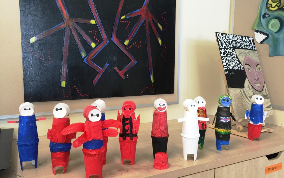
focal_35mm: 31
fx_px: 240
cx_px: 142
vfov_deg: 40.6
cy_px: 94
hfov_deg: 61.2
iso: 32
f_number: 2.2
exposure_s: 1/15
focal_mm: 4.15
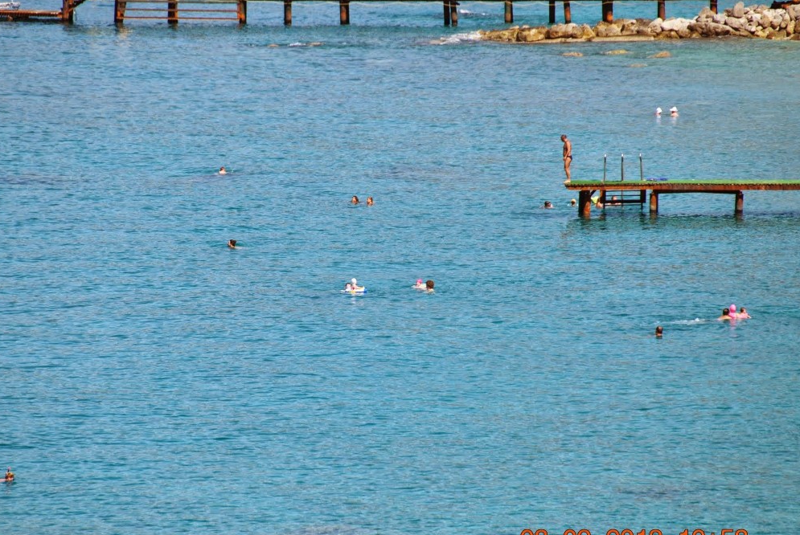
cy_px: 278
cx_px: 375
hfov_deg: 5.9
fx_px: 7698
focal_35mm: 346
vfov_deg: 4.0
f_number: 5.6
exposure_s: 1/800
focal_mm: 200
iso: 200
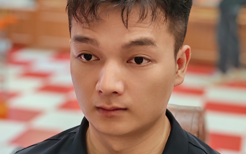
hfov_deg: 26.8
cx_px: 122
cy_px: 51
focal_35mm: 77
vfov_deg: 16.9
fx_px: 516
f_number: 2.4
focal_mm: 6.12
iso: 250
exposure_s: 1/100
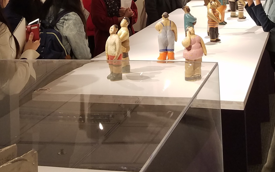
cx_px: 155
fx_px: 547
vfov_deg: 16.1
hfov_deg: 28.2
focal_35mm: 73
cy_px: -96
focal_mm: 4.2
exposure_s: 1/50
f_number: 1.7
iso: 100
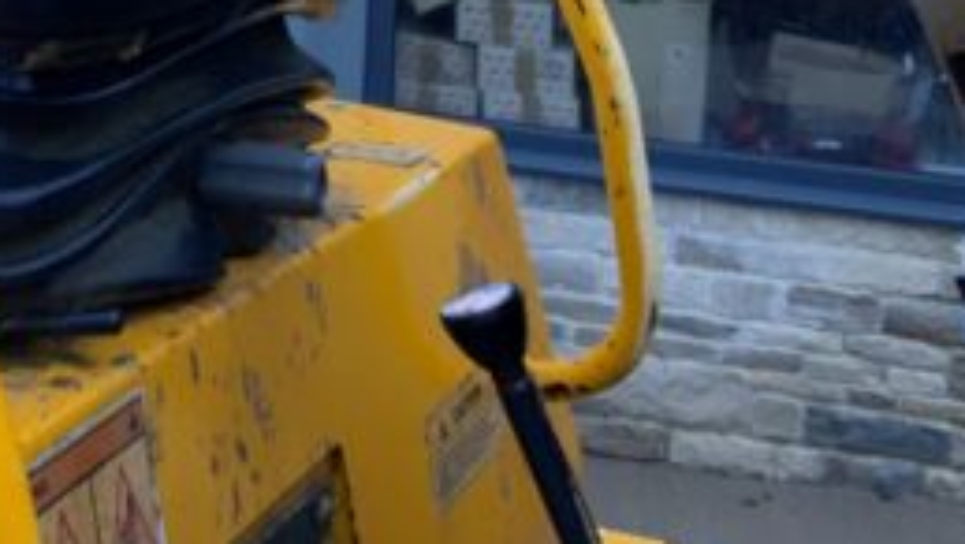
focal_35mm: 78
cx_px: -22
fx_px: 1997
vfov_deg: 14.3
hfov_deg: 25.7
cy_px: -313
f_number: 1.8
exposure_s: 1/60
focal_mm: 3
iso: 64
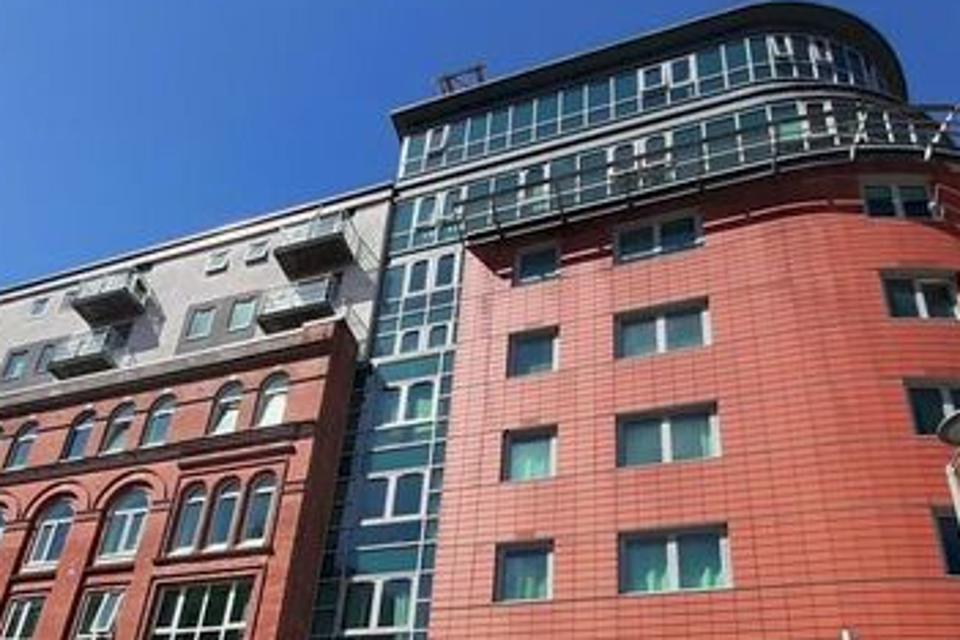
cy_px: 639
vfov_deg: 41.7
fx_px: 720
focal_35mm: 27
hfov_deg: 67.3
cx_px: 438
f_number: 2.2
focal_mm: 1.42
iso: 40
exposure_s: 1/940
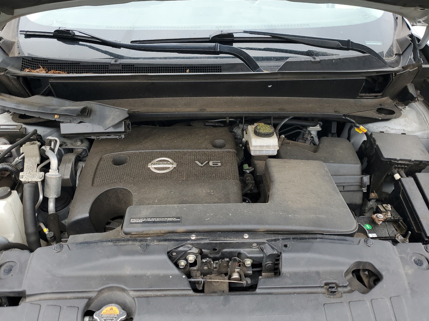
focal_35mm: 28
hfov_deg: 63.4
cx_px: 211
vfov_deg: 49.7
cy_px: 167
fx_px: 347
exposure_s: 1/385
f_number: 1.5
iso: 50
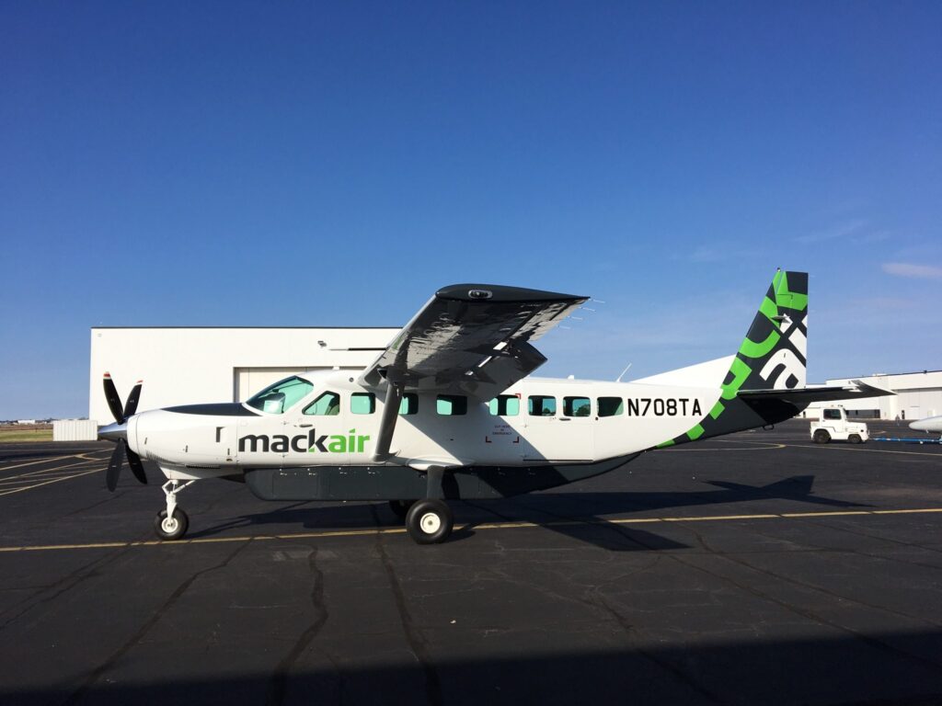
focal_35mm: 29
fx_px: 789
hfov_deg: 61.7
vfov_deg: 48.2
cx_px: 471
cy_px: 353
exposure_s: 1/3497
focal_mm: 4.15
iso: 25
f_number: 2.2
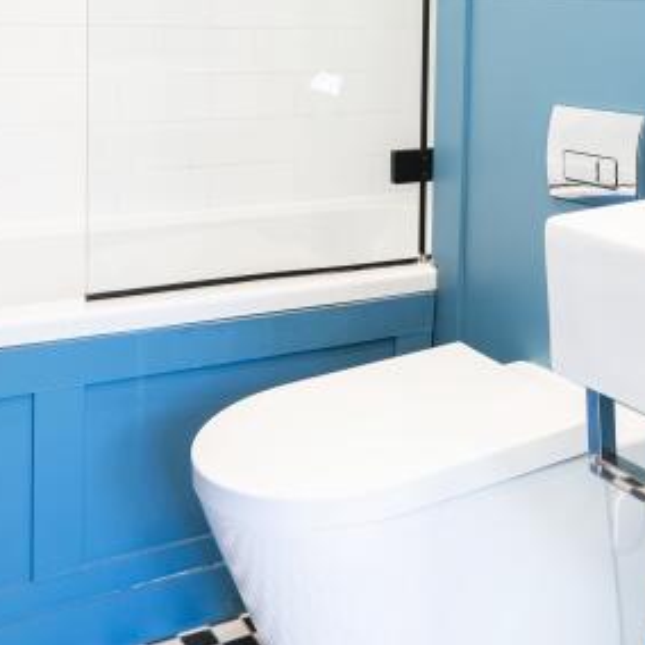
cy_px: 42
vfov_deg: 32.6
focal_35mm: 49
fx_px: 1033
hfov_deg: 33.5
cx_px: 529
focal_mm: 16
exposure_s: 1/125
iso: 250
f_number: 4
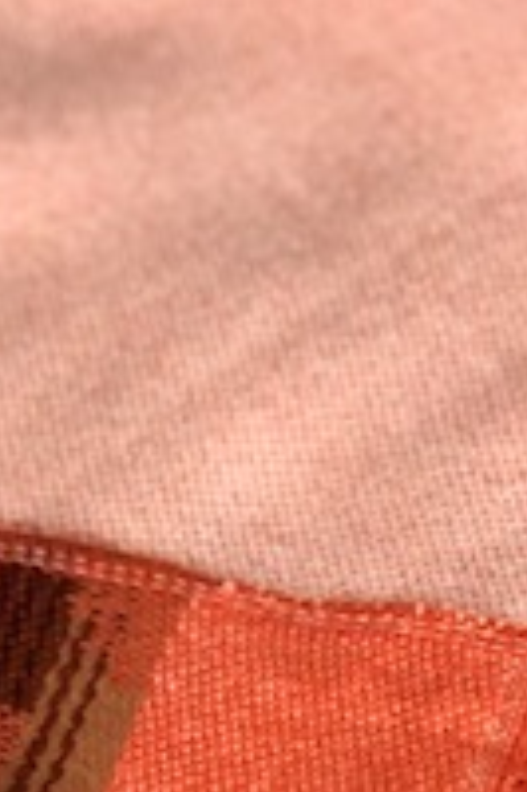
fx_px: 3805
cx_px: 28
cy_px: 990
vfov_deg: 11.6
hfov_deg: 7.9
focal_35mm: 173
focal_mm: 6
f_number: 2.4
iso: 100
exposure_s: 1/60
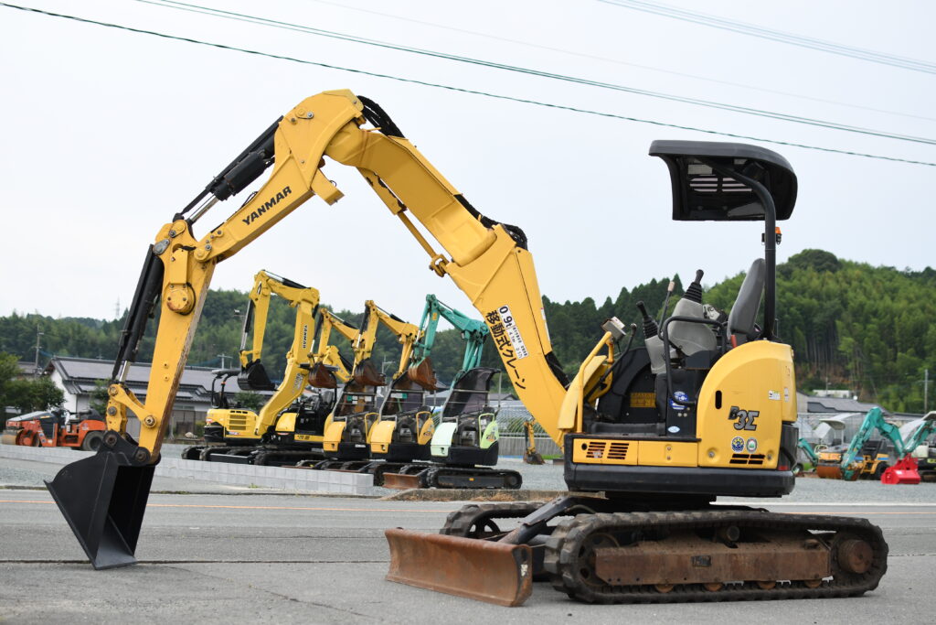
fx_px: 1365
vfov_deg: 25.8
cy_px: 312
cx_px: 468
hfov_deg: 37.8
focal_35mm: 52
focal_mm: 35
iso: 400
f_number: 2.8
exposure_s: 1/640
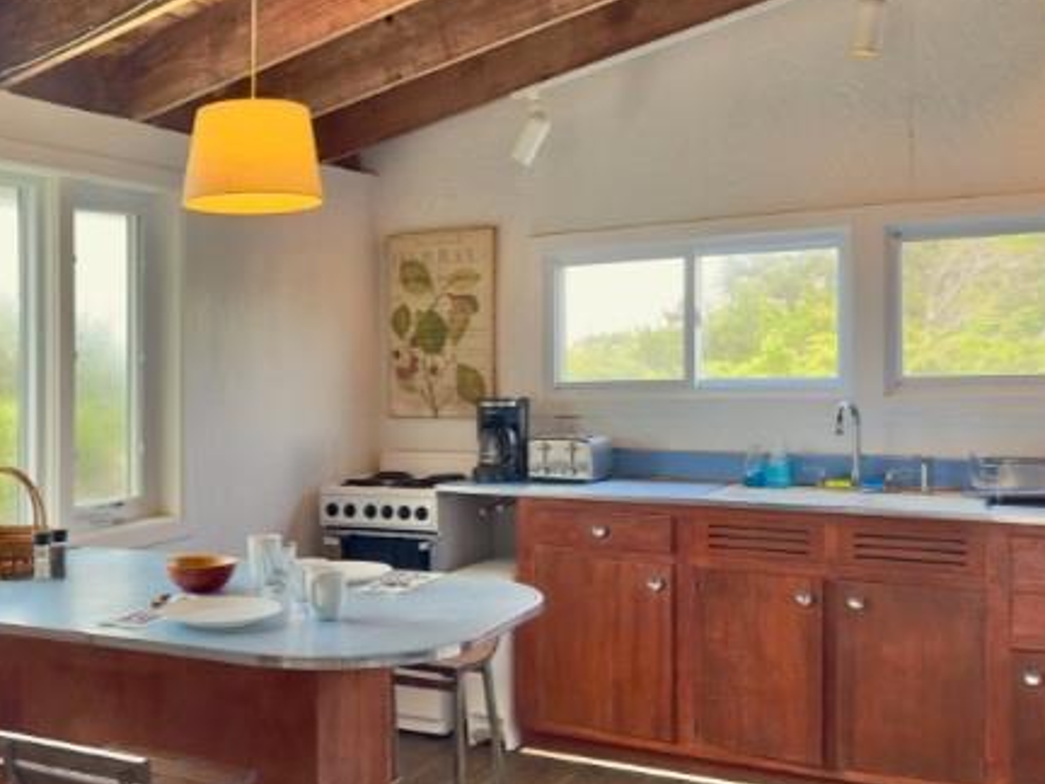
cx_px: 244
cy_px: 443
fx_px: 1208
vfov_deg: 35.9
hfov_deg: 45.0
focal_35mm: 40
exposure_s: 1/120
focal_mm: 6.9
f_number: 1.8
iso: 80
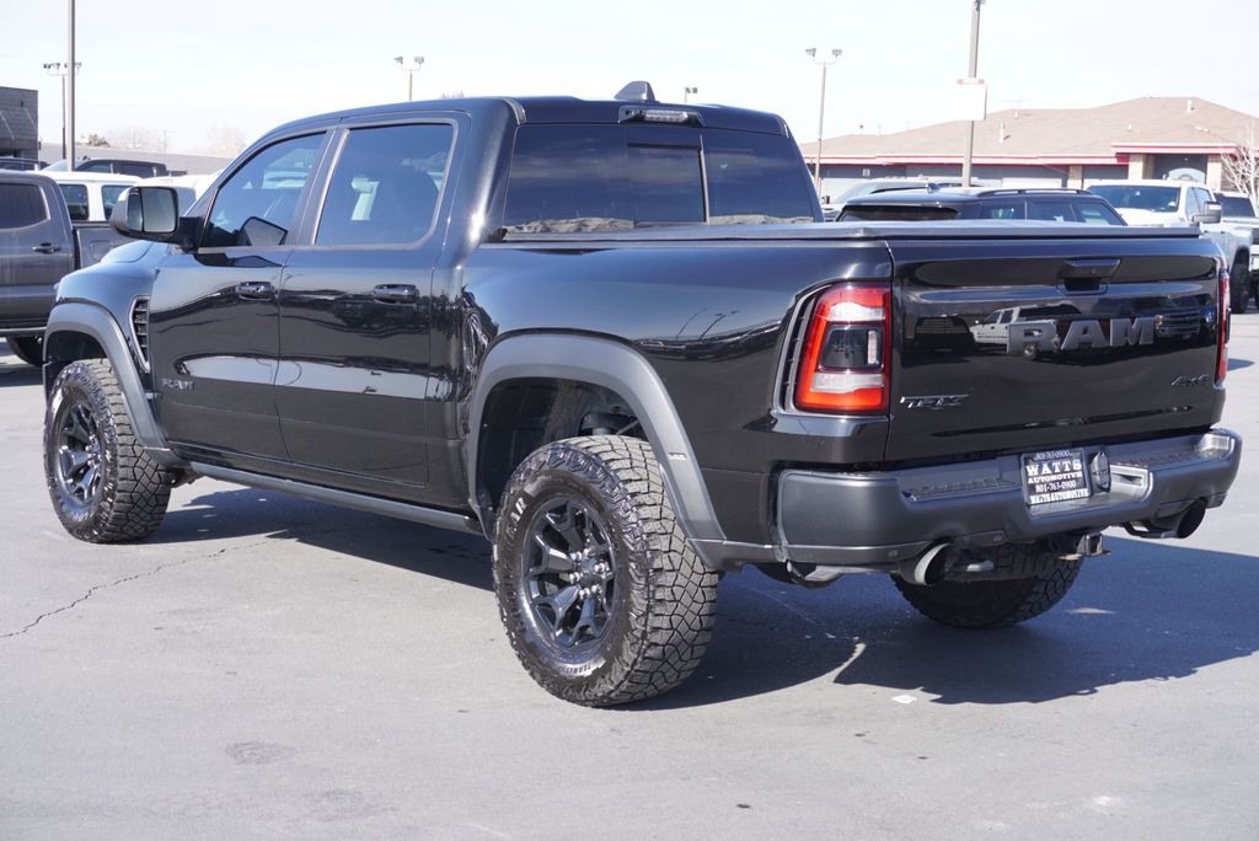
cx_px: 630
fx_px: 1889
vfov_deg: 25.1
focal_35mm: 54
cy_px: 420
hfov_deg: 36.9
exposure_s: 1/100
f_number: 6.3
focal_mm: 36
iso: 100
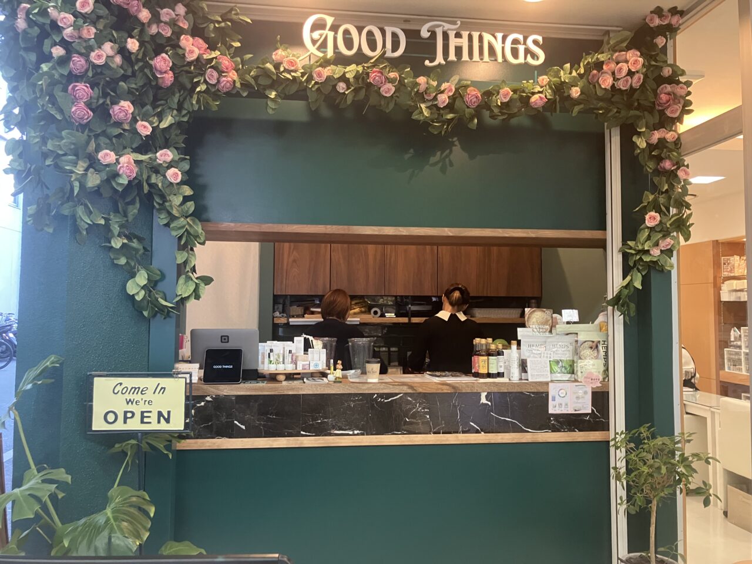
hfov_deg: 63.4
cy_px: 282
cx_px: 376
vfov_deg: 49.7
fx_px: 608
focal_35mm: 28
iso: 250
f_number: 1.8
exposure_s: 1/60
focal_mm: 3.99
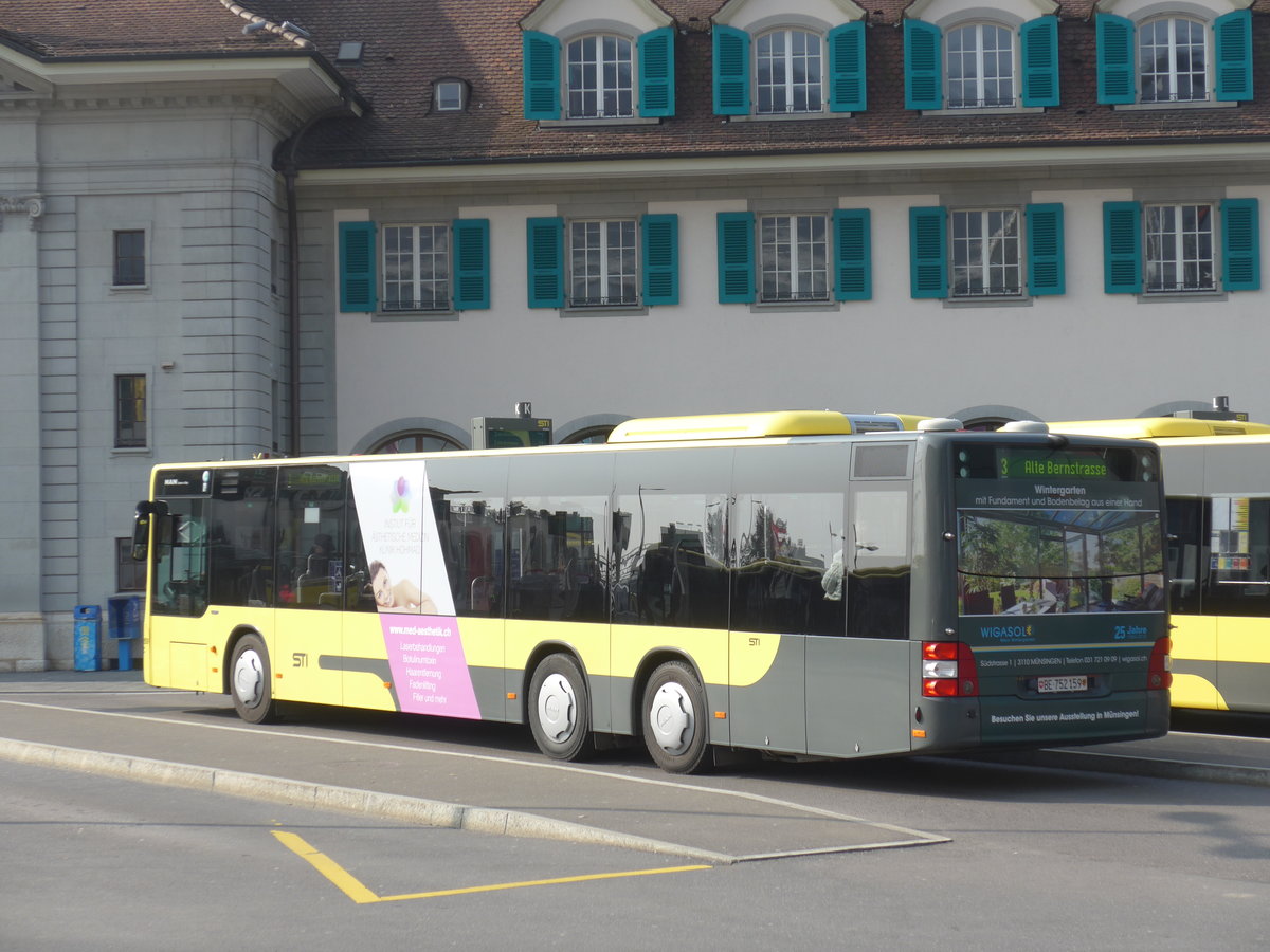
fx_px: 2935
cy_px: 476
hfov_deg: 24.4
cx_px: 635
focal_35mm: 80
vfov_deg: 18.4
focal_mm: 17
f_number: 4.5
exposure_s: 1/320
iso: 80
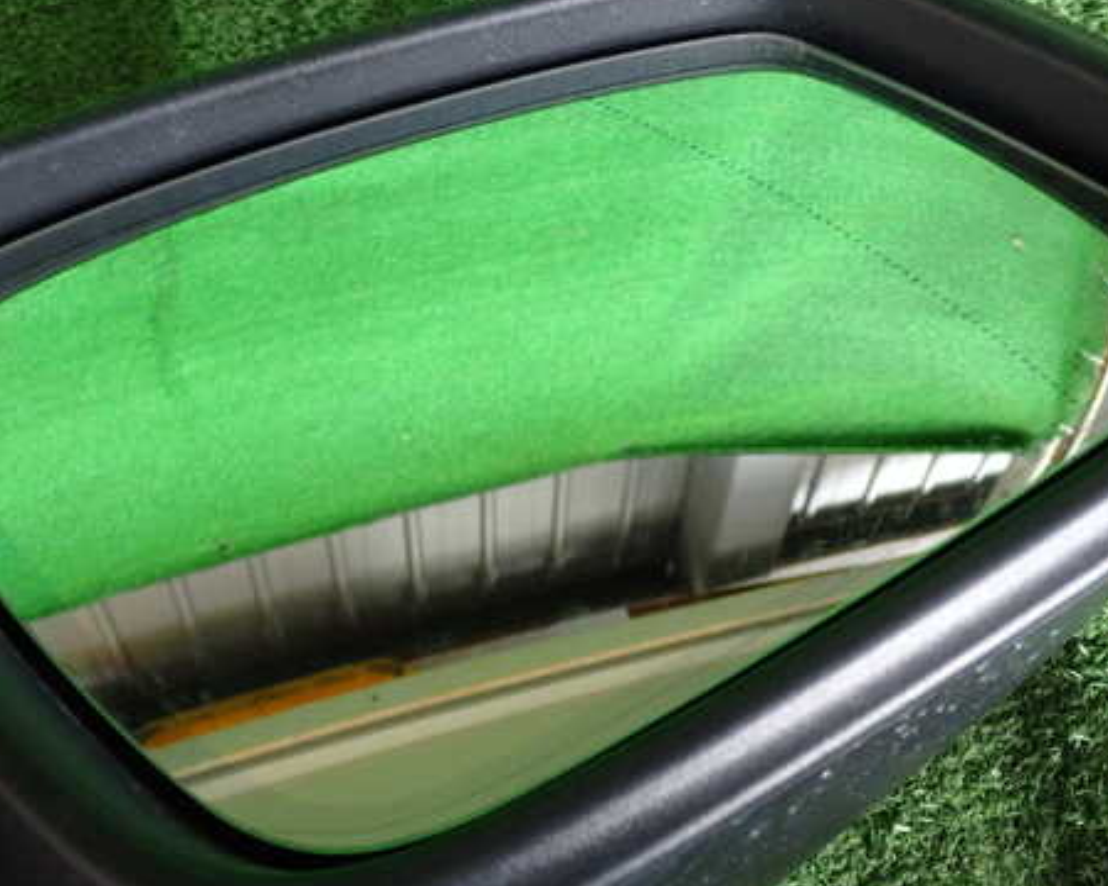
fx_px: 1541
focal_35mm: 47
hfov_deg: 39.5
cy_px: 462
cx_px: 580
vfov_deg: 32.1
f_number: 2.5
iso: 640
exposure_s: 1/125
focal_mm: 6.37
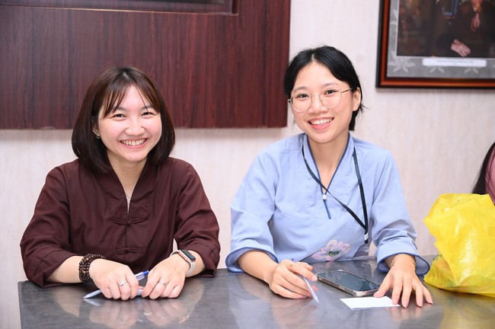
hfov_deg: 36.3
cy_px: 164
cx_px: 248
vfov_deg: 24.6
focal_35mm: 55
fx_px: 755
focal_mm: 55
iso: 1250
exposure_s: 1/160
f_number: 4
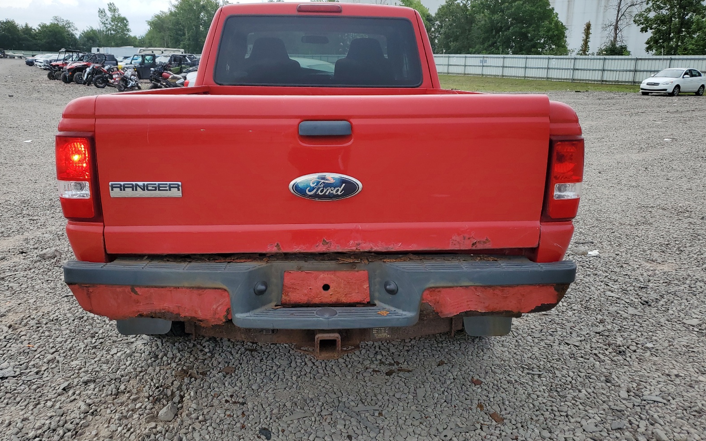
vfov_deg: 44.5
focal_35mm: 28
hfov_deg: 66.5
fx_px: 539
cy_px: 204
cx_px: 348
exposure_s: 1/625
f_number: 1.5
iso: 50
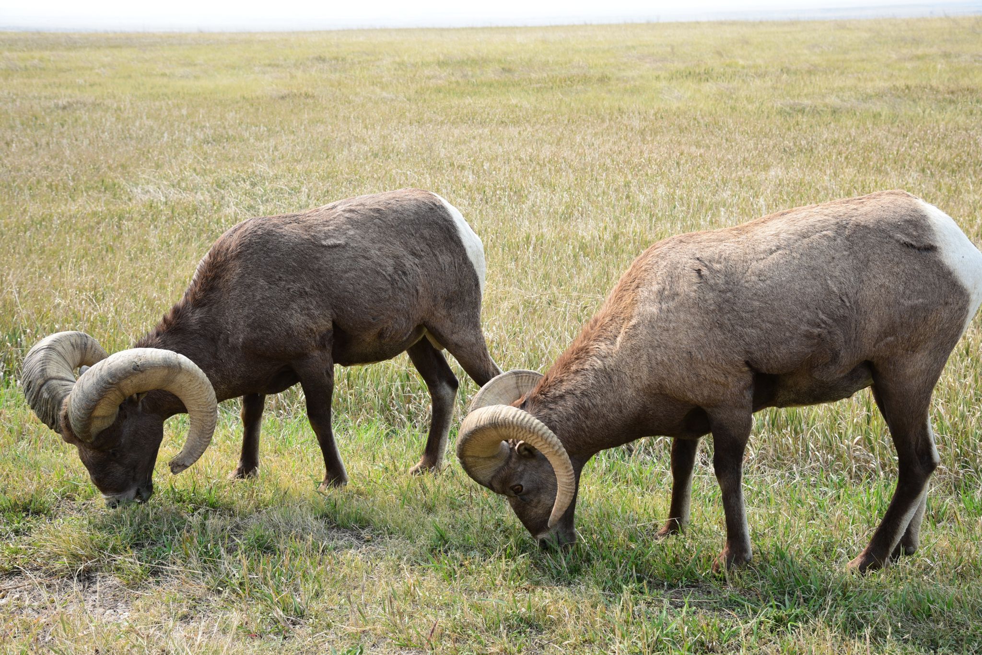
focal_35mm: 44
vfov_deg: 30.5
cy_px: 328
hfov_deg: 44.5
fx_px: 1201
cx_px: 491
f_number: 6.3
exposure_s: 1/160
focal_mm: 44
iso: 125
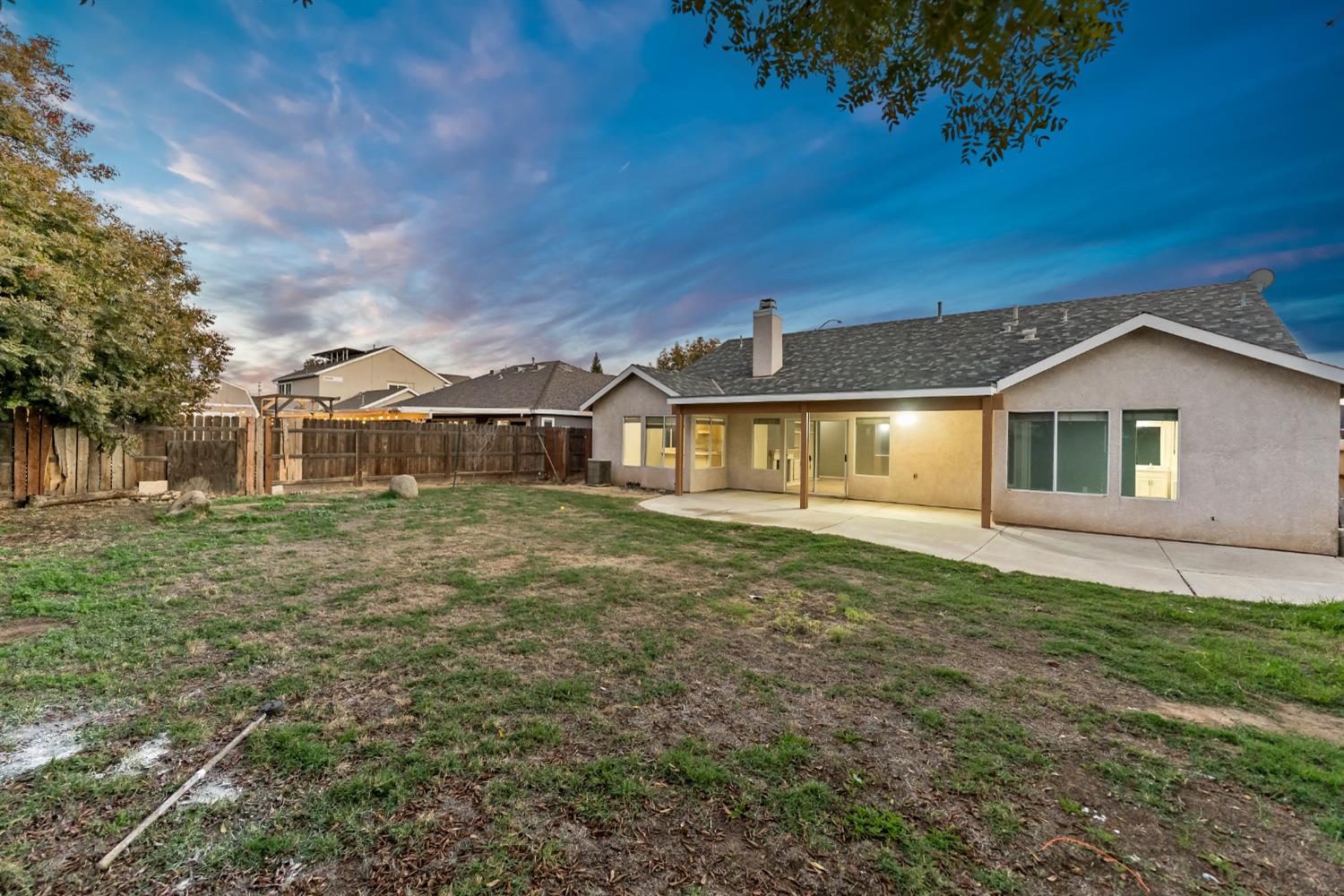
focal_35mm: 14
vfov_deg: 81.2
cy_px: 448
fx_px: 523
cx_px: 672
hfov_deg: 104.3
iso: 1600
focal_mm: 14
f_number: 2.8
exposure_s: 1/160
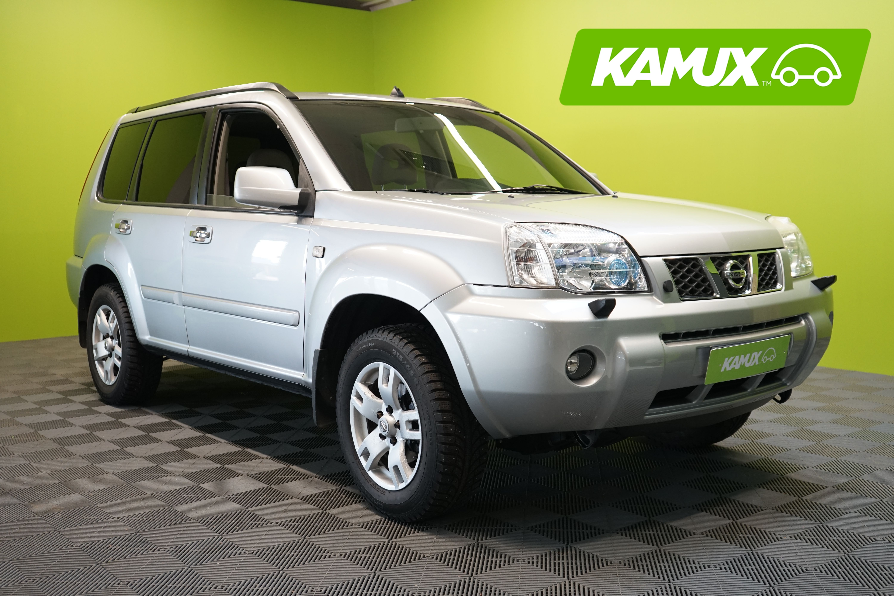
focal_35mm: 38
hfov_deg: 50.7
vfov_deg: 35.1
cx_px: 447
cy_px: 298
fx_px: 944
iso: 1000
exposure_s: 1/30
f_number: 4.5
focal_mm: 38
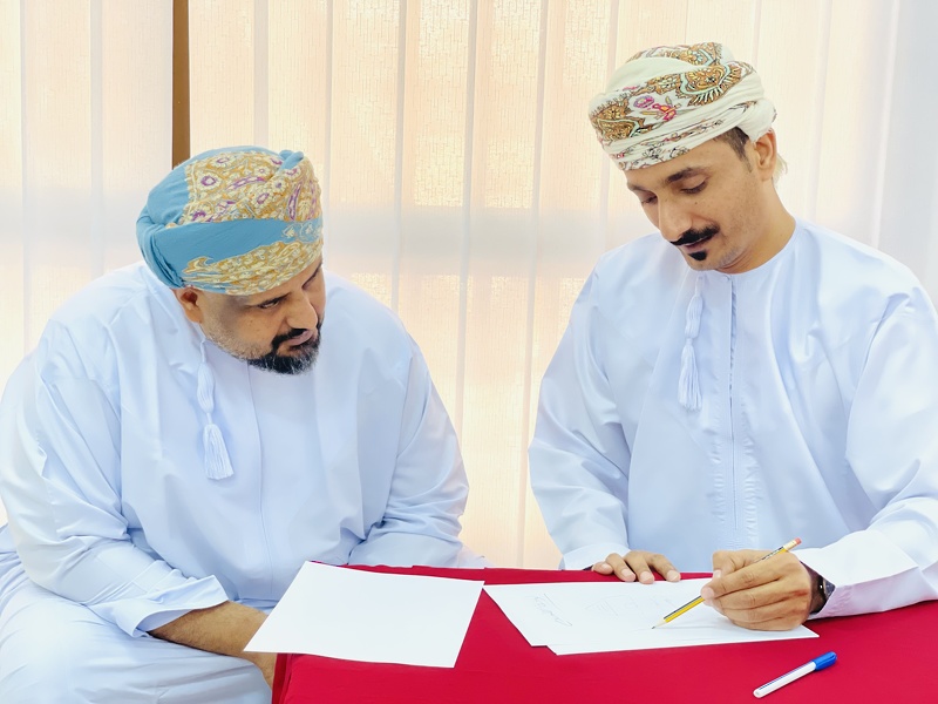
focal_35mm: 64
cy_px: 352
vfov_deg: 22.9
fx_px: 1734
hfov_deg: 30.3
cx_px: 469
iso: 160
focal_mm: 7.5
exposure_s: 1/50
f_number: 2.2
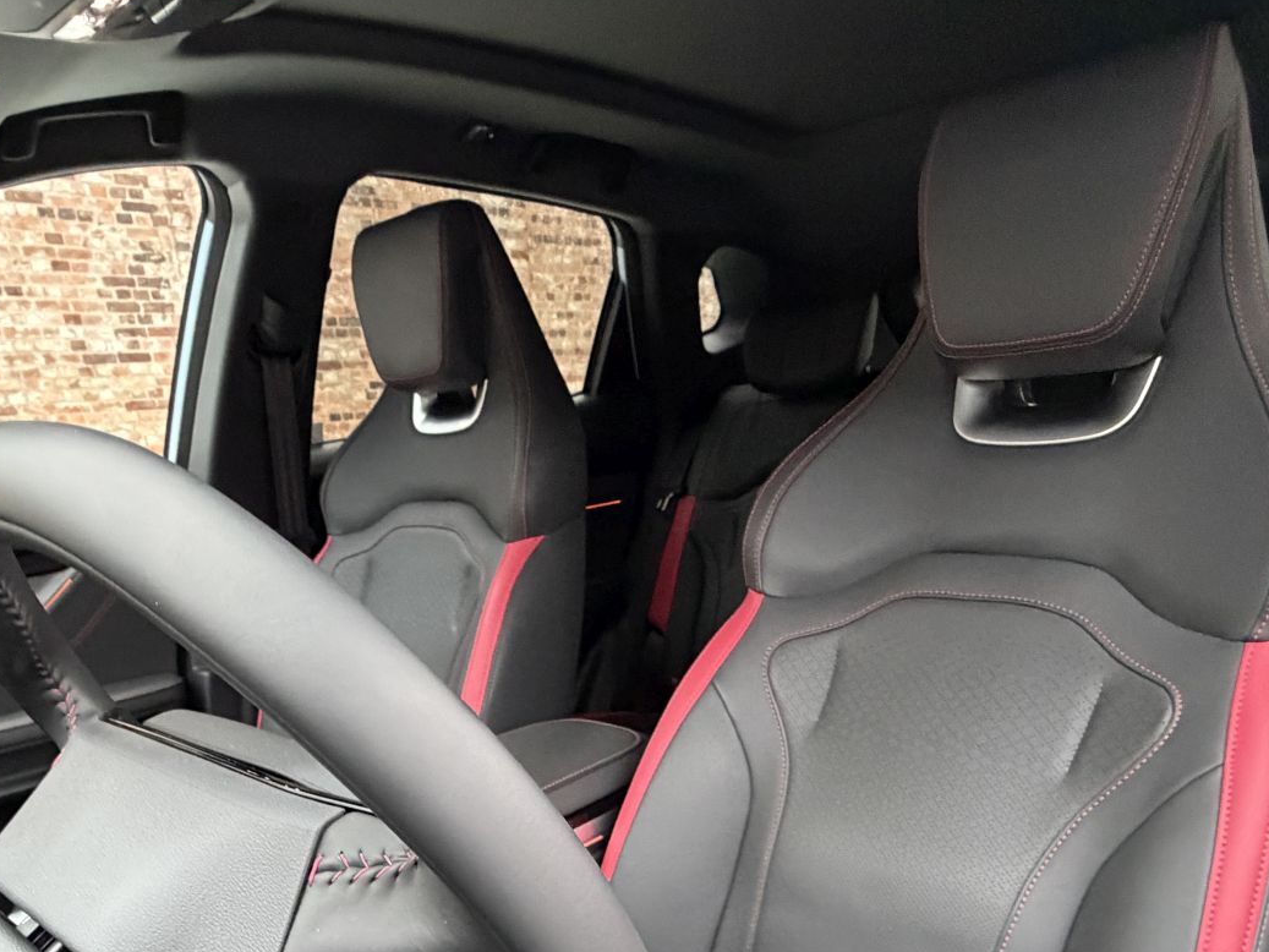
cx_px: 525
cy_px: 864
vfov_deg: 46.2
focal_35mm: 27
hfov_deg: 64.9
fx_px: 990
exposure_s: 1/60
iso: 800
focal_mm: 2.22
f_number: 2.2
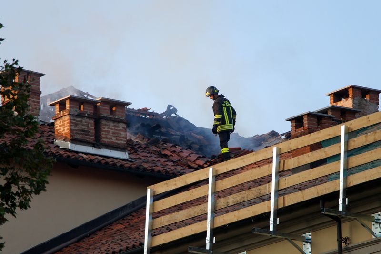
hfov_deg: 6.7
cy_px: 127
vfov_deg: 4.5
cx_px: 190
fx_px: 3257
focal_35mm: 308
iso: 400
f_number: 5.6
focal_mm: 200
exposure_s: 1/250
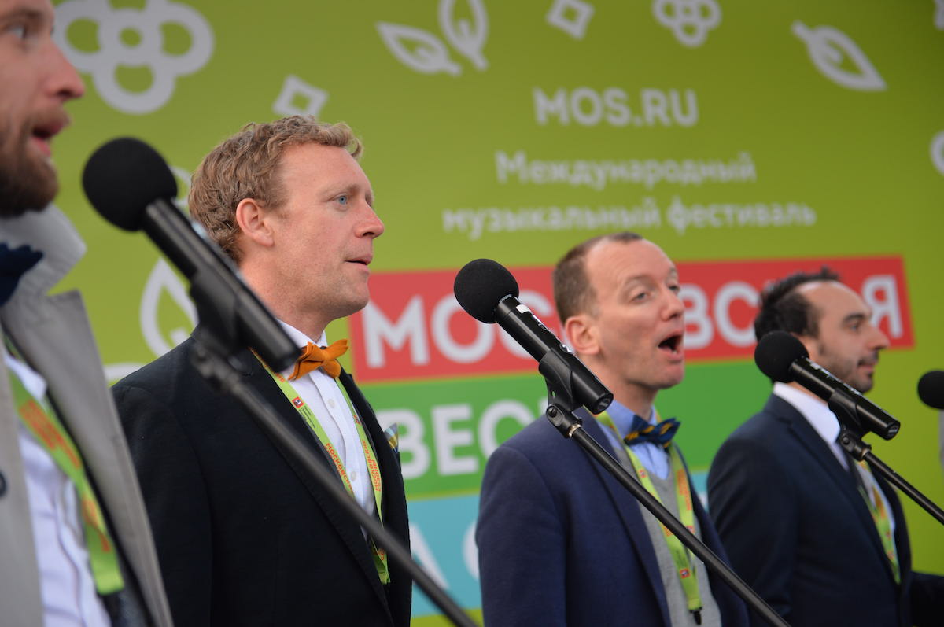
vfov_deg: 19.4
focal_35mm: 70
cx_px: 472
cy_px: 314
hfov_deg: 28.9
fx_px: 1833
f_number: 3.2
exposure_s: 1/200
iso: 640
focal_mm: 70
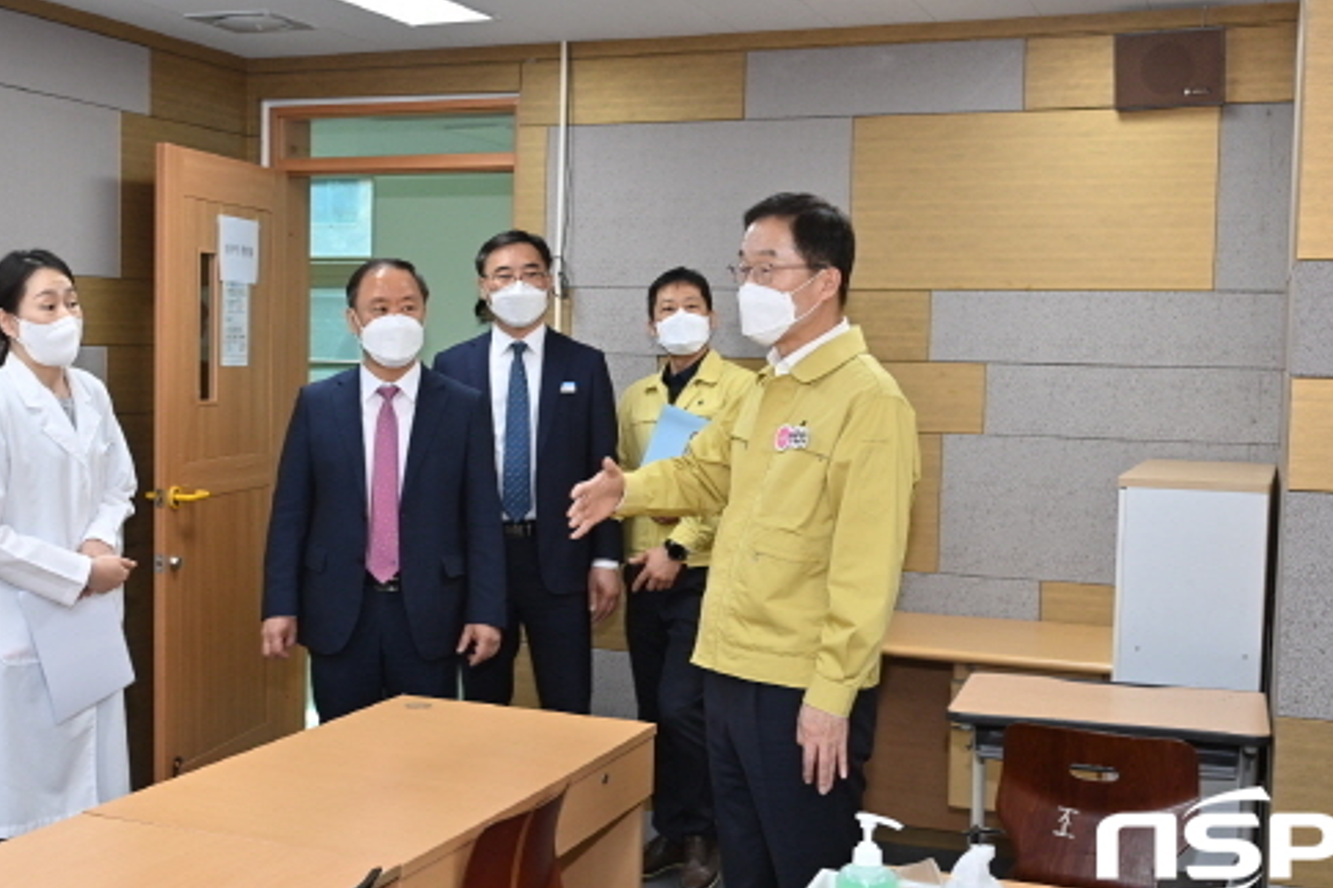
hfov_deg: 41.8
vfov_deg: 28.6
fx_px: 1740
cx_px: 547
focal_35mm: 47
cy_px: 456
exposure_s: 1/200
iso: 1600
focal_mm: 38
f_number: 6.3
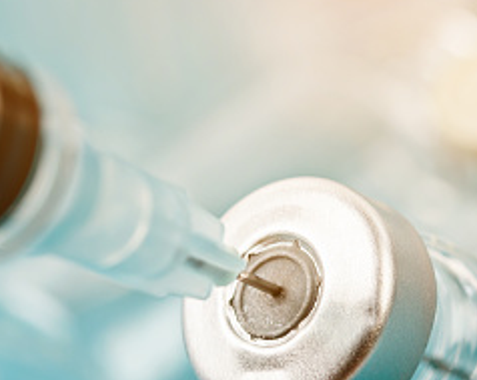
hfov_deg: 10.7
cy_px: 324
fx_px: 2553
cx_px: 298
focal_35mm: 181
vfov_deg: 8.5
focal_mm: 60
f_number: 10
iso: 100
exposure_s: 1/125
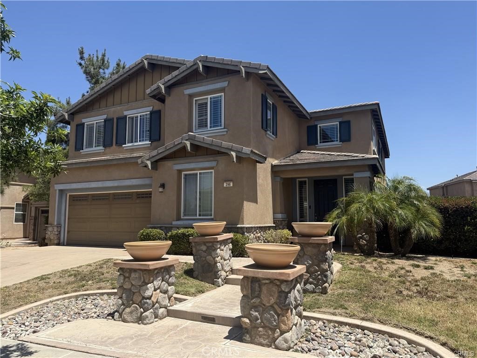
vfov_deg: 56.8
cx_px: 238
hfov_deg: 71.6
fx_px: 331
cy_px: 179
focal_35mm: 24
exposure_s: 1/3759
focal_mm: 6.76
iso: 80
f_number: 1.78
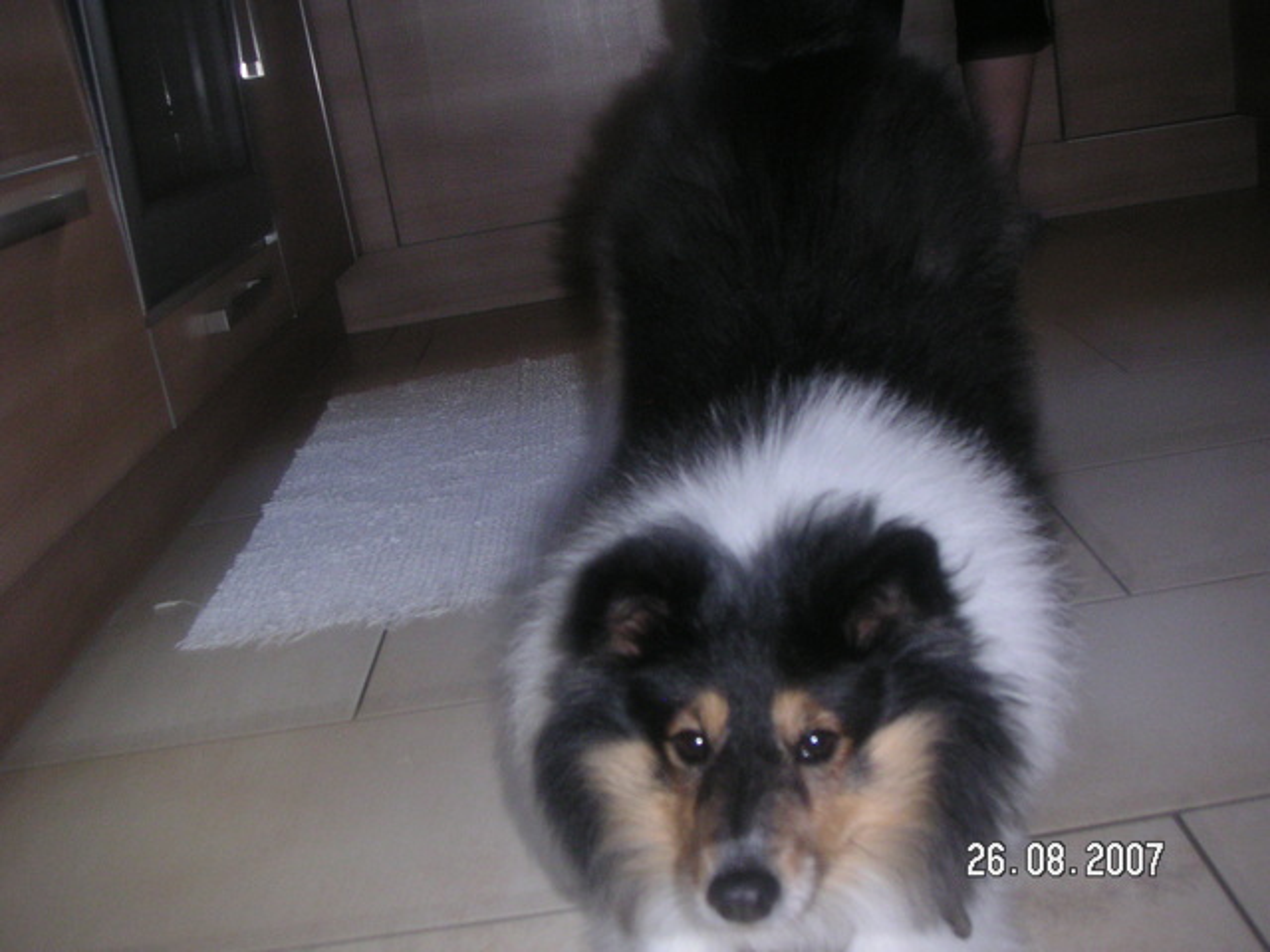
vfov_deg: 37.7
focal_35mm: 38
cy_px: 476
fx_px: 1394
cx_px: 635
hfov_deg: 49.0
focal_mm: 6
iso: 160
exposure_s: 1/45
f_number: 2.8
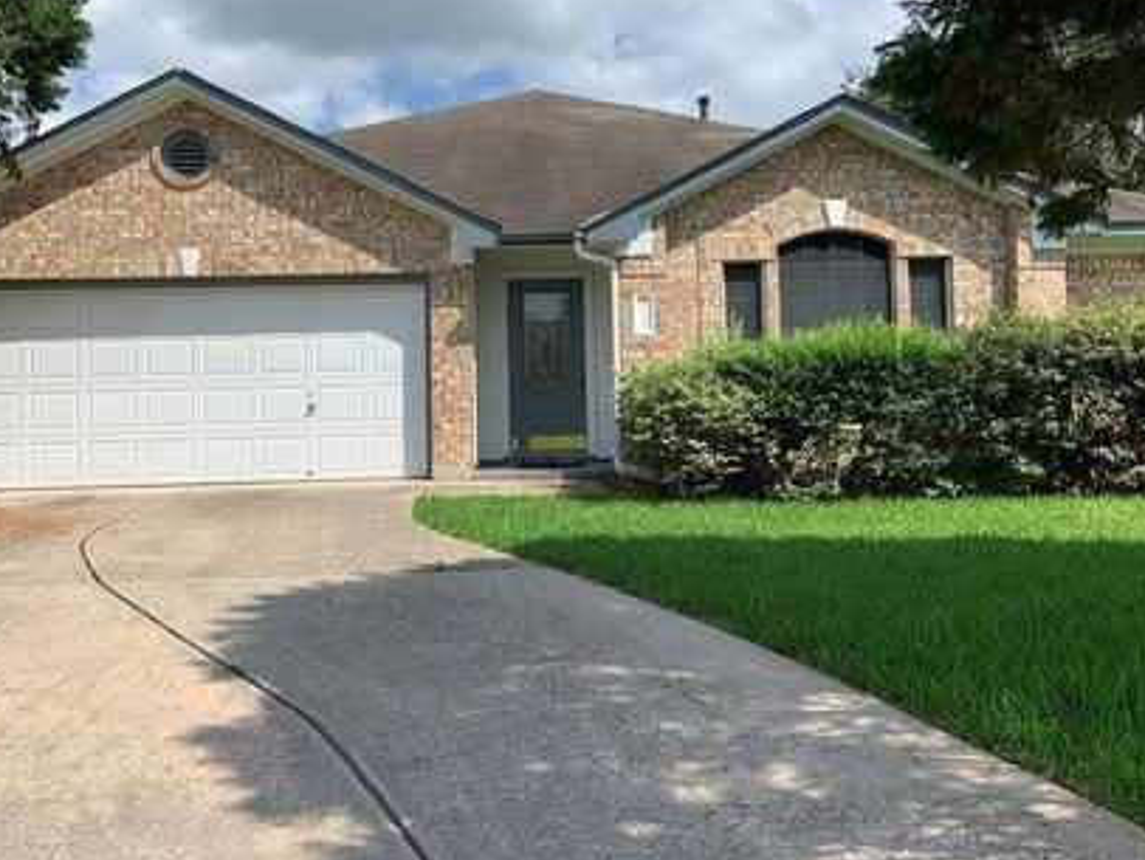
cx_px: 553
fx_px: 1059
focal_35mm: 32
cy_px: 360
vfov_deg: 44.1
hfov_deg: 56.8
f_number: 1.8
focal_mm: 4.25
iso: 25
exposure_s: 1/2681
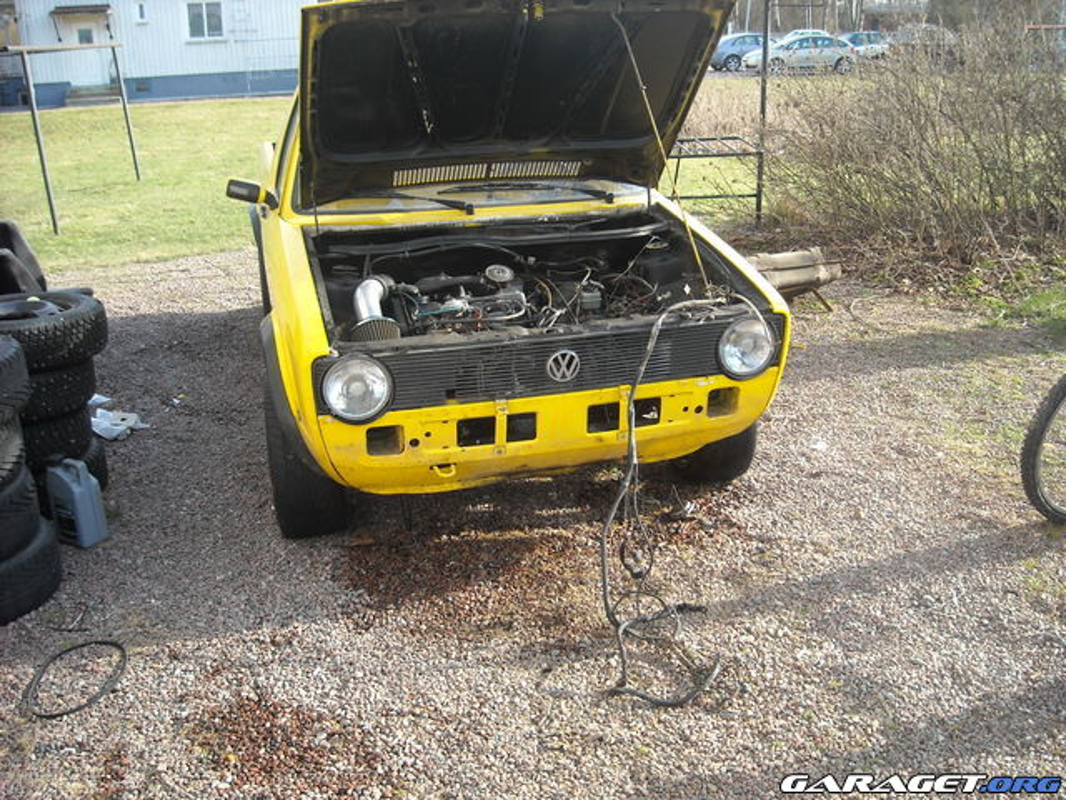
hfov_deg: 52.6
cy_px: 400
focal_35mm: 35
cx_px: 533
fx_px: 1078
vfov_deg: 40.7
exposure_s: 1/129
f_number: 2.8
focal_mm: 5.7
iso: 64
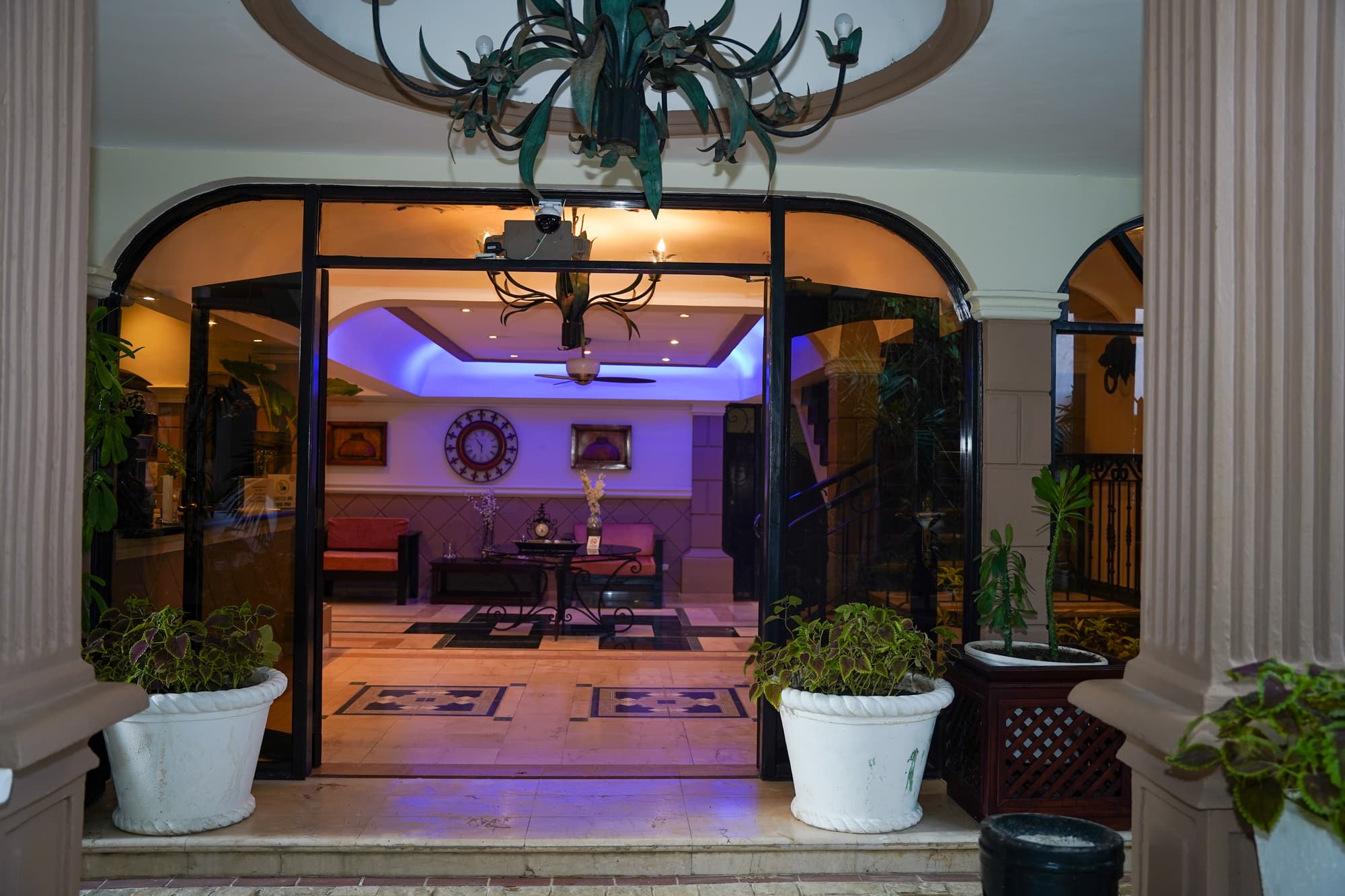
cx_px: 672
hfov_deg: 59.8
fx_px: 1169
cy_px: 448
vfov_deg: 41.9
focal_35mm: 31
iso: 400
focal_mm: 31.3
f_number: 3.2
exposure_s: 1/80
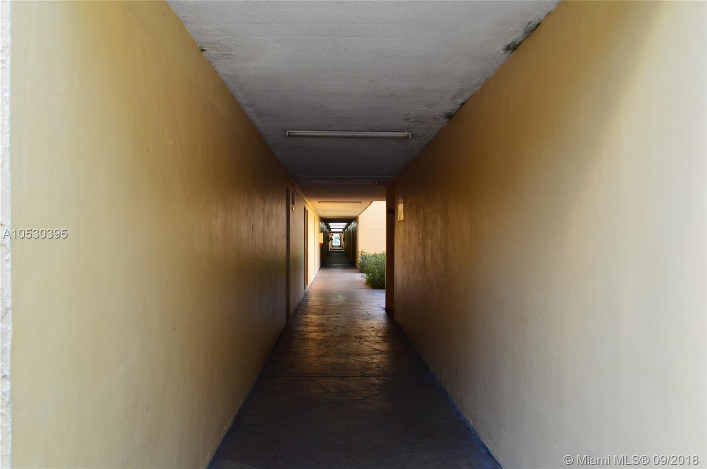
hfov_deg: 57.3
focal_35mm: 33
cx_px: 354
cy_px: 234
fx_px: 647
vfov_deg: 39.9
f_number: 7.1
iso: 400
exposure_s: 1/40
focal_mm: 22
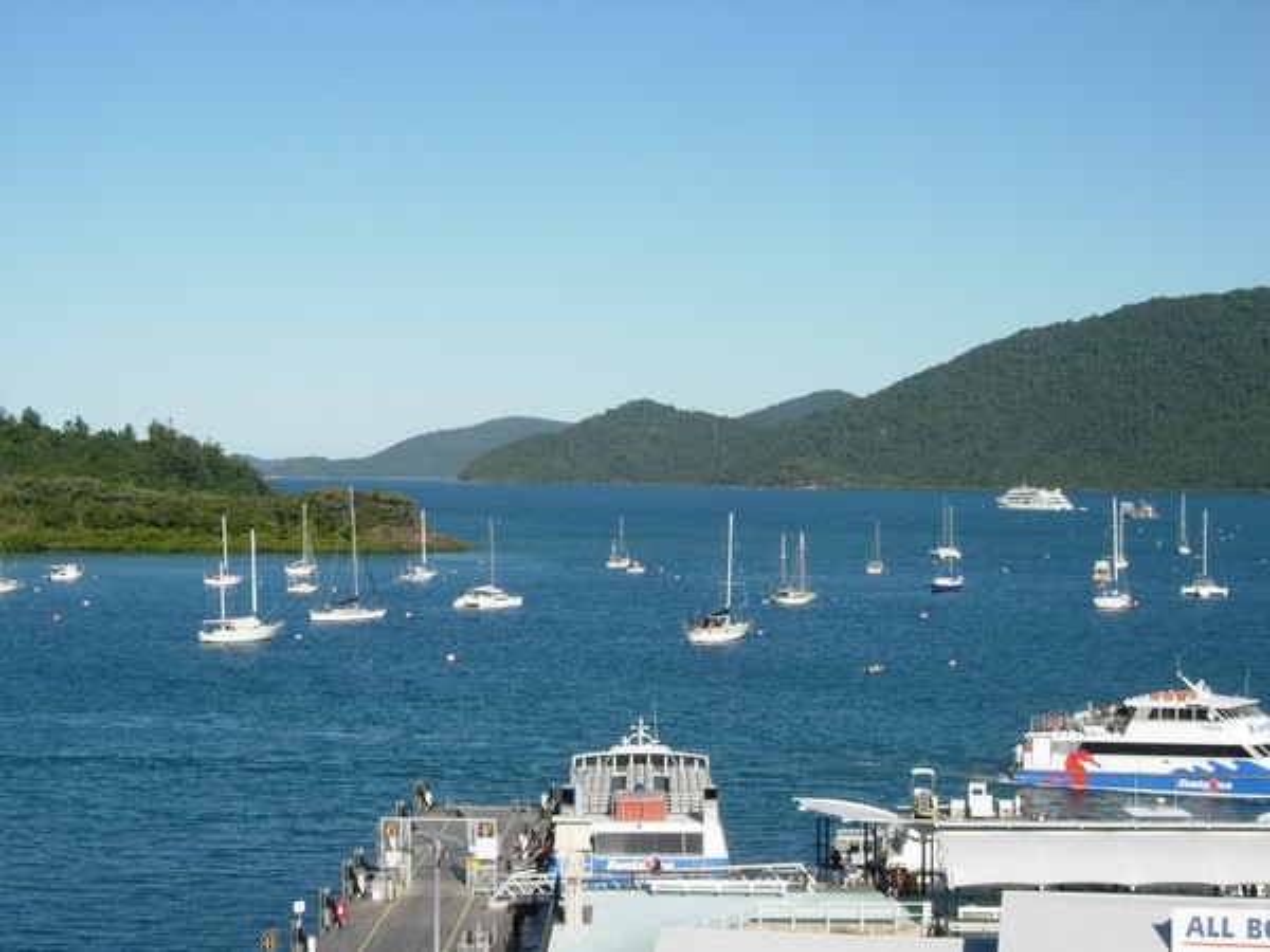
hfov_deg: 27.0
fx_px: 2642
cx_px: 635
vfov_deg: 20.4
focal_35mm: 72
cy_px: 476
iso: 79
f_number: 6.3
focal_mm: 14.9
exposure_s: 1/575
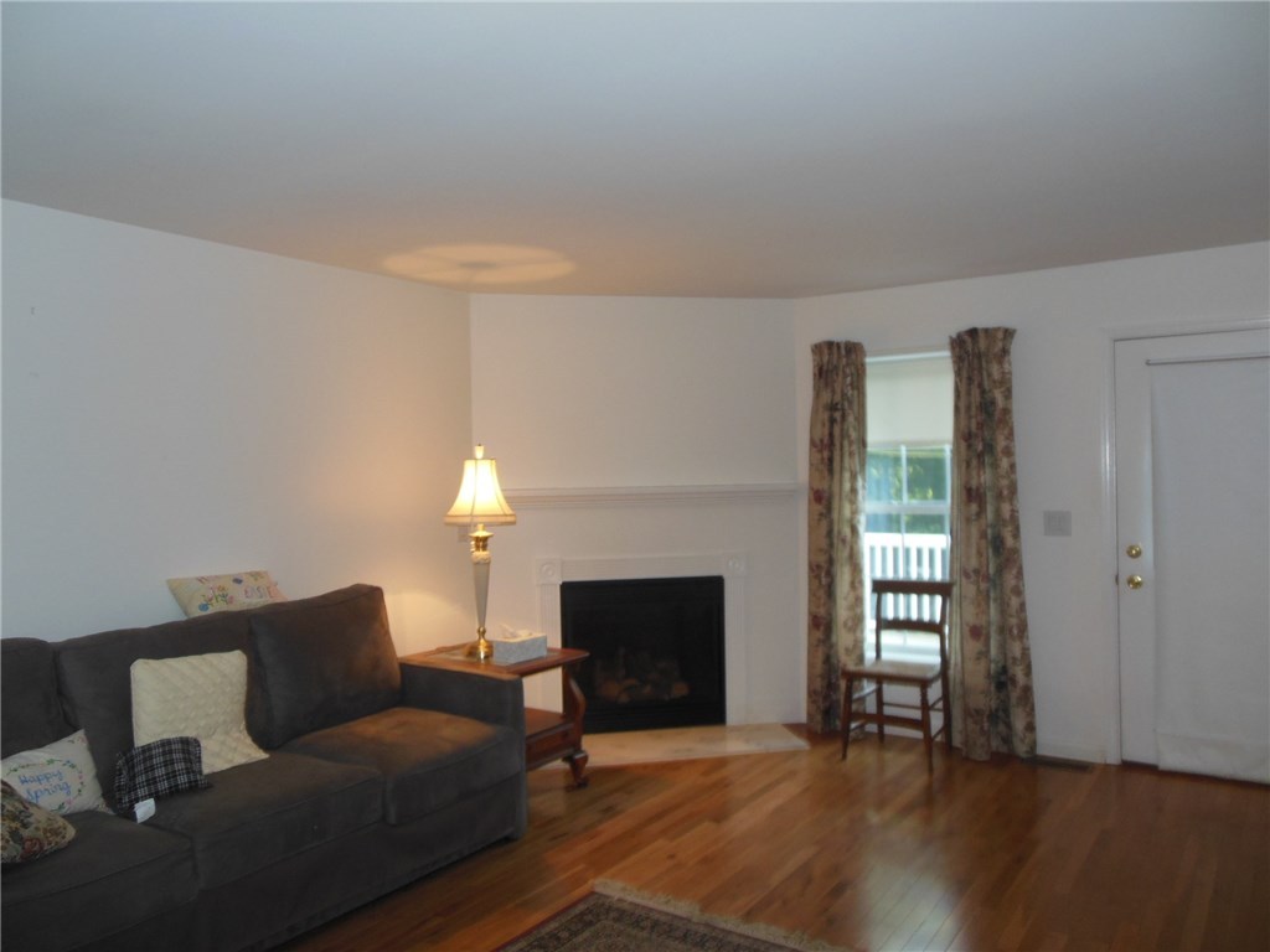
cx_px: 635
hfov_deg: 69.4
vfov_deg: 54.9
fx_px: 917
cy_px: 476
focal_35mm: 25
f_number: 3.2
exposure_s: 1/25
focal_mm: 4.5
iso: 200
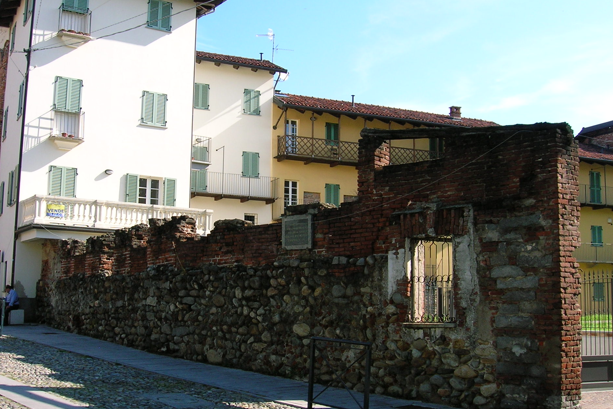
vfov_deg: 31.2
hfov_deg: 45.4
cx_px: 281
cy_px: 206
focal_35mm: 43
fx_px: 732
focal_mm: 5.7
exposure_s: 1/180
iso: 50
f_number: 4.9
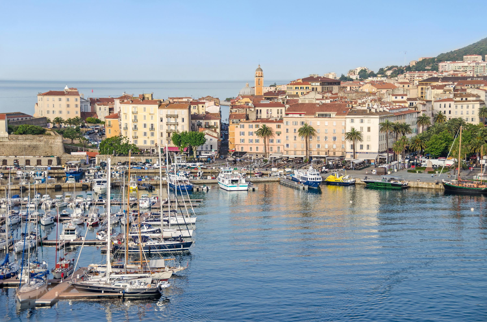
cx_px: 244
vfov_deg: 17.4
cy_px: 161
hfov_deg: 26.0
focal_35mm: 78
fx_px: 1053
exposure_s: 1/640
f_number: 4.8
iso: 100
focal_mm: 52
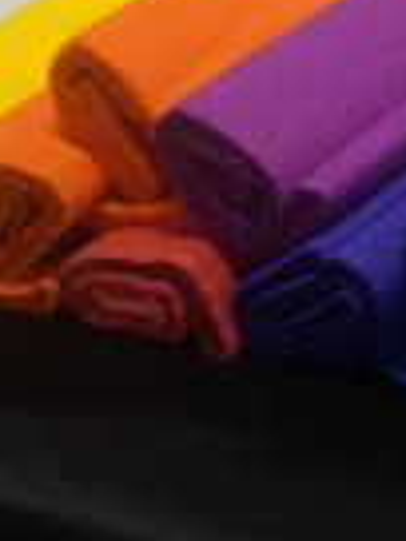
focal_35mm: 170
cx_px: 633
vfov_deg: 11.1
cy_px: -336
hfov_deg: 8.5
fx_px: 2659
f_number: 4
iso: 1250
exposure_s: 1/160
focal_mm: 20
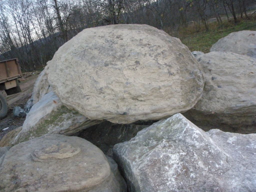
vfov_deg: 37.7
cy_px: 96
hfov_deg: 49.0
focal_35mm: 38
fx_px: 281
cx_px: 128
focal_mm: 6.7
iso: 800
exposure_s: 1/250
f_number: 3.5
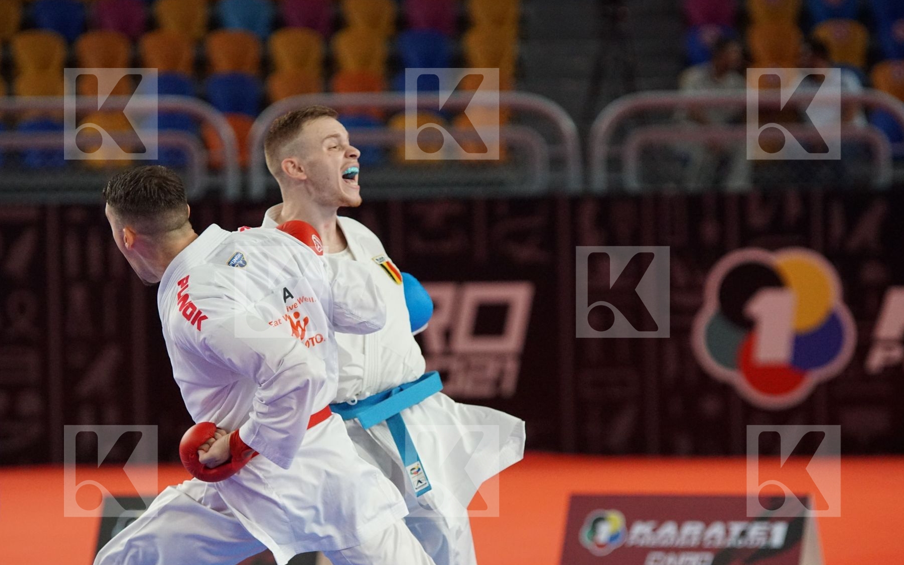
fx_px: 5667
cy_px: 292
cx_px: 452
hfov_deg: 9.1
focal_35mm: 230
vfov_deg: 5.7
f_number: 2.8
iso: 3200
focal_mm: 150
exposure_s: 1/2000
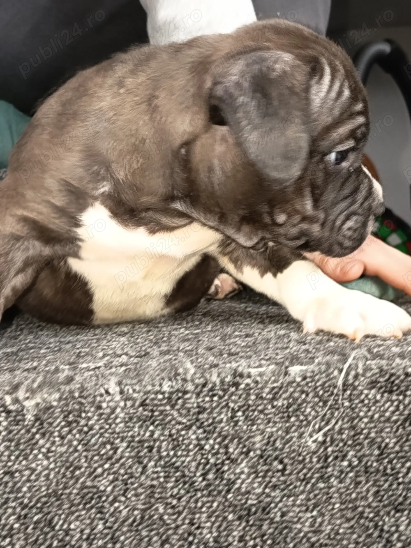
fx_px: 776
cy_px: 274
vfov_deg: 38.9
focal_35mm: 49
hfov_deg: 29.7
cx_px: 206
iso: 1289
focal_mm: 5.27
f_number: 1.7
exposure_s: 1/20
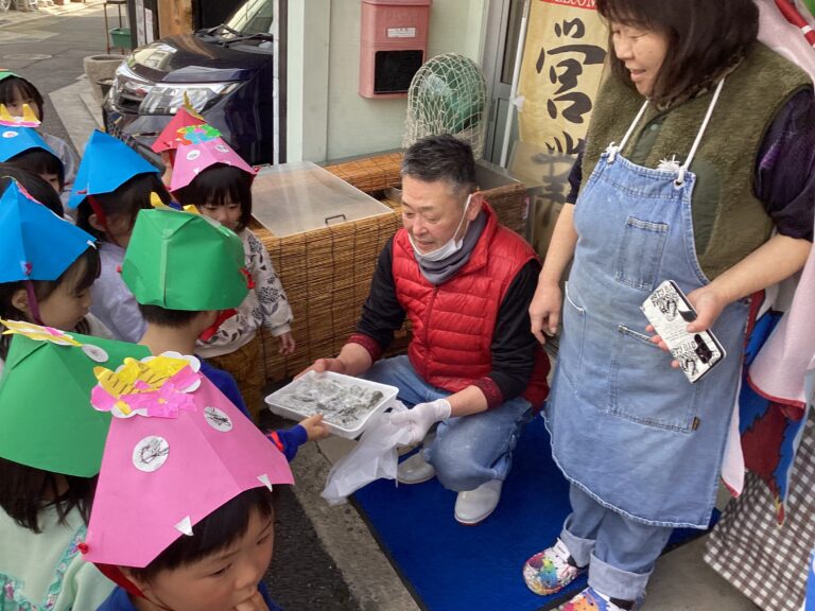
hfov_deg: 58.4
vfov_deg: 45.4
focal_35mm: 31
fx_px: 730
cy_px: 306
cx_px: 408
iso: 25
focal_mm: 3.3
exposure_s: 1/115
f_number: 2.4
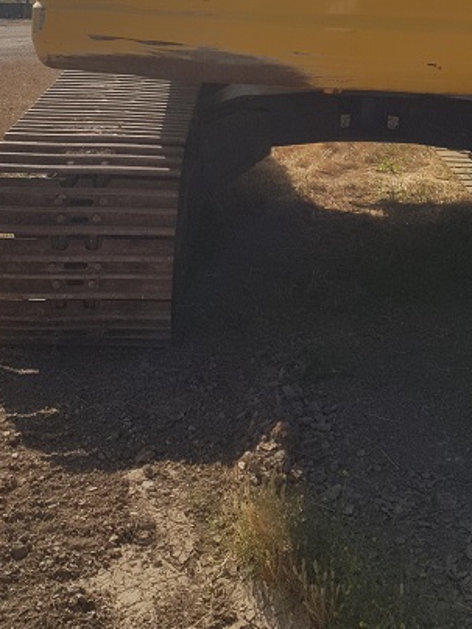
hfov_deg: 27.3
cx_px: 401
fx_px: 945
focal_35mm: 52
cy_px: 46
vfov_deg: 34.5
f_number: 1.7
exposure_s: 1/4160
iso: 40
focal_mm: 4.2
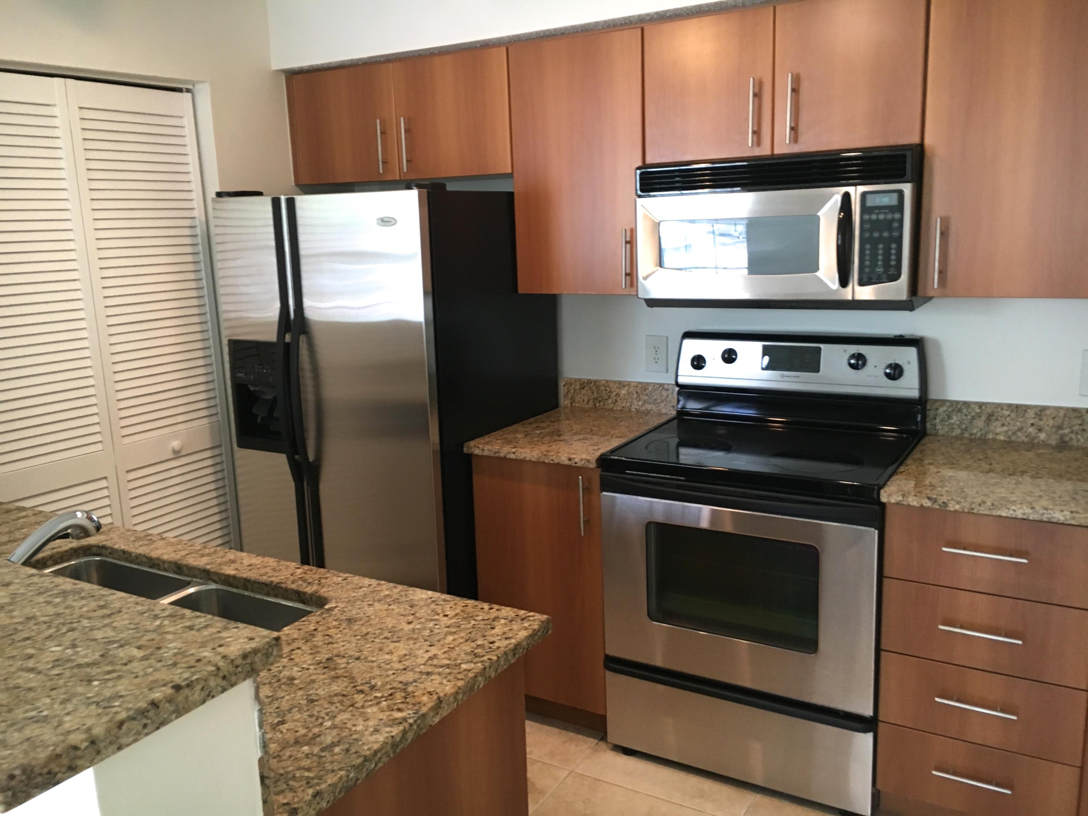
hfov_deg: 61.7
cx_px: 544
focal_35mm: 29
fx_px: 911
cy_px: 408
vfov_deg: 48.2
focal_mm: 4.15
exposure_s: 1/30
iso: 100
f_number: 2.2
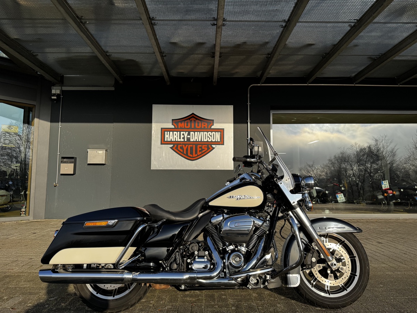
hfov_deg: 71.6
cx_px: 208
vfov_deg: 56.8
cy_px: 156
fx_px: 289
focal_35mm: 24
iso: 80
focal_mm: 6.76
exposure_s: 1/2331
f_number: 1.78
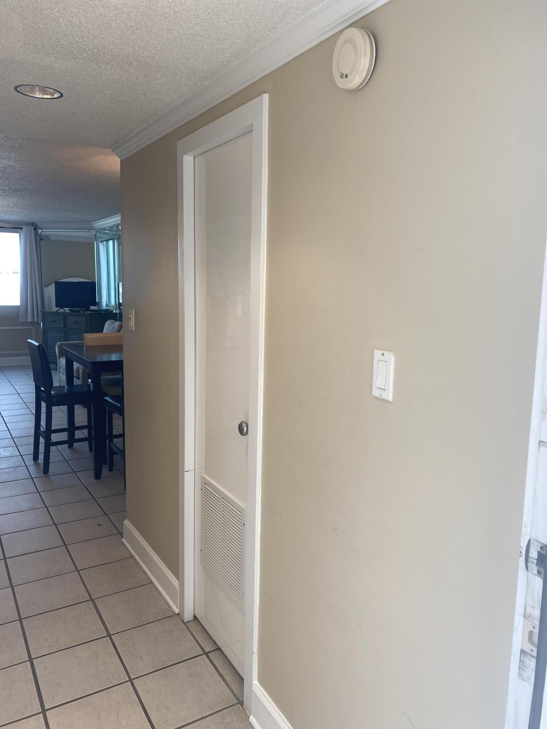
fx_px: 548
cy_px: 364
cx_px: 274
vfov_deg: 67.3
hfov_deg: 53.1
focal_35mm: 26
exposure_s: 1/120
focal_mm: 4.25
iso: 40
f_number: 1.8
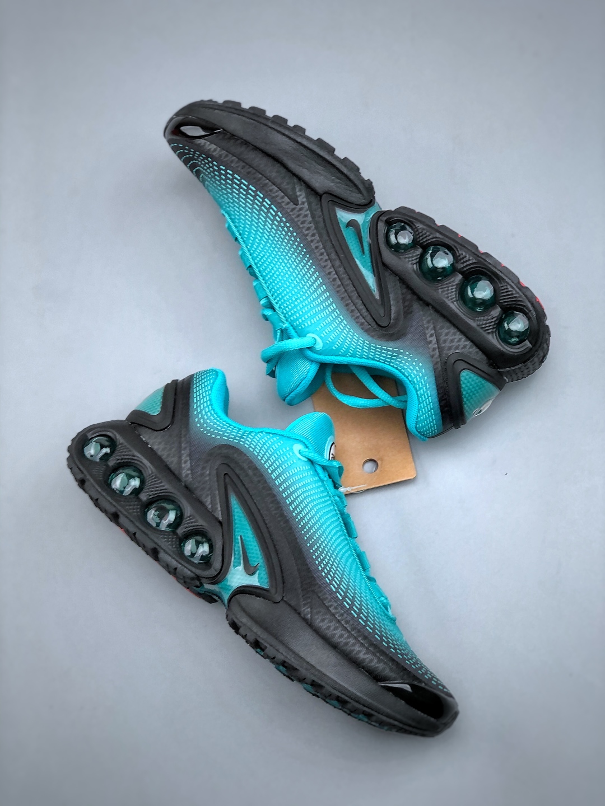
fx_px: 1328
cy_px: 403
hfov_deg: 25.7
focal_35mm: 57
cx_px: 302
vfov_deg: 33.8
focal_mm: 6.6
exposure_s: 1/33
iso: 20
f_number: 2.8
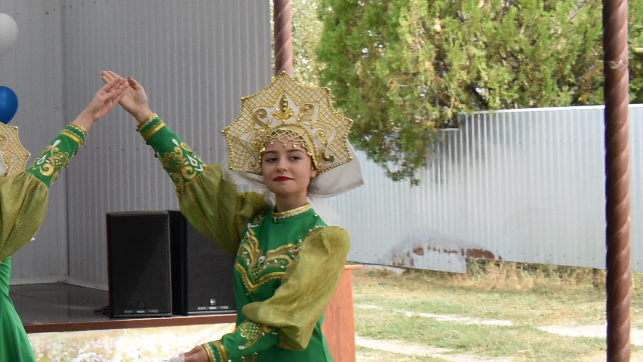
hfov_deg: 15.1
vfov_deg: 9.9
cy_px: 202
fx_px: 2079
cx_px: -531
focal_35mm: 122
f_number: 8
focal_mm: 21
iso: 400
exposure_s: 1/250
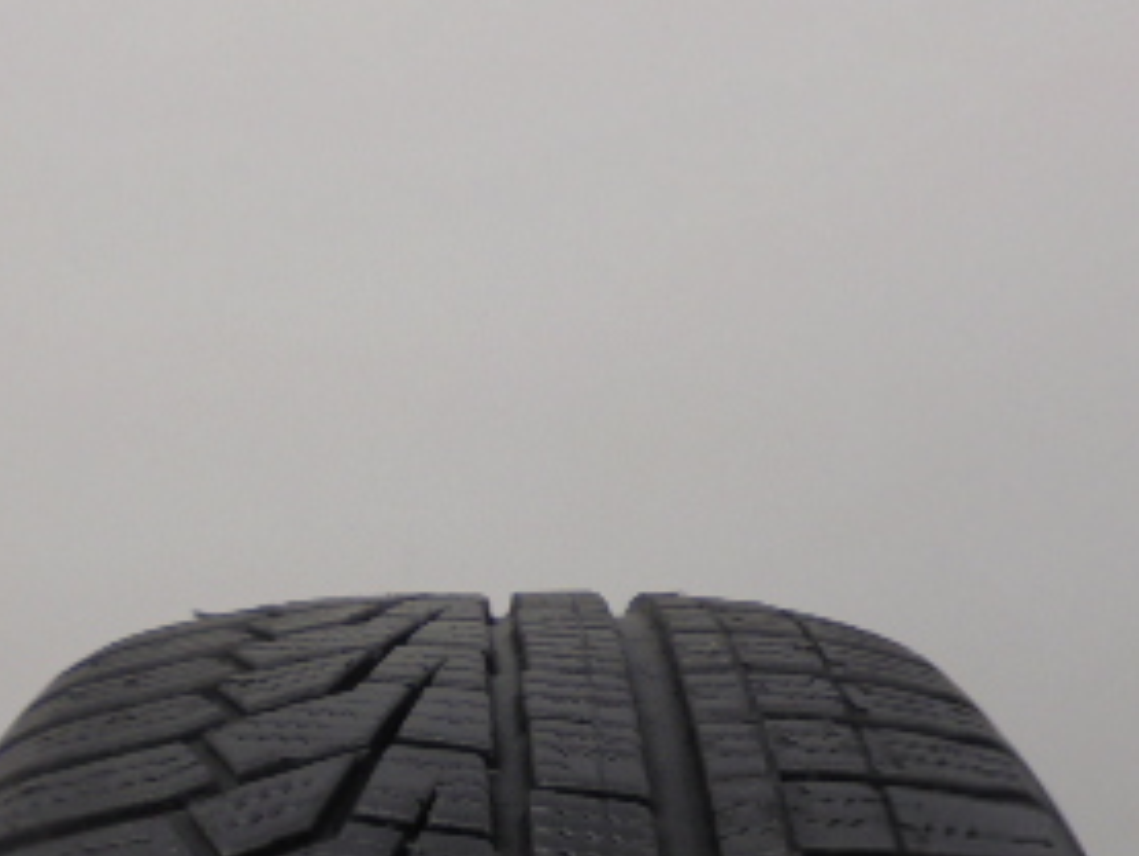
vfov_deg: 24.2
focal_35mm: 60
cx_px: 473
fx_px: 1975
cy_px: 646
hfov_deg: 32.1
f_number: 3.5
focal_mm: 4.6
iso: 100
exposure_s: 1/30
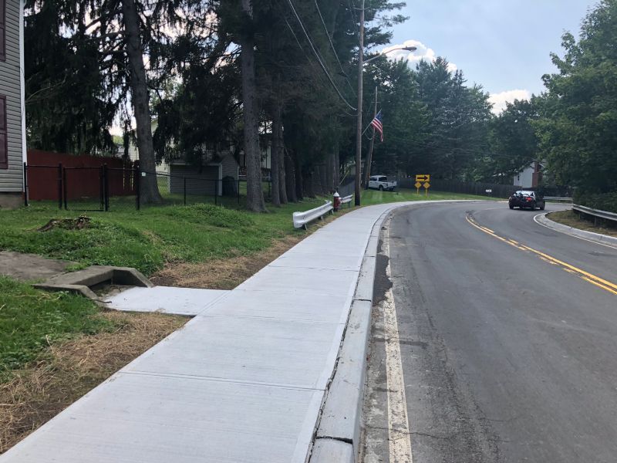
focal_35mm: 28
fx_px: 499
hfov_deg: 63.4
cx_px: 308
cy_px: 232
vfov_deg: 49.7
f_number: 1.8
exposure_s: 1/787
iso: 20
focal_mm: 4
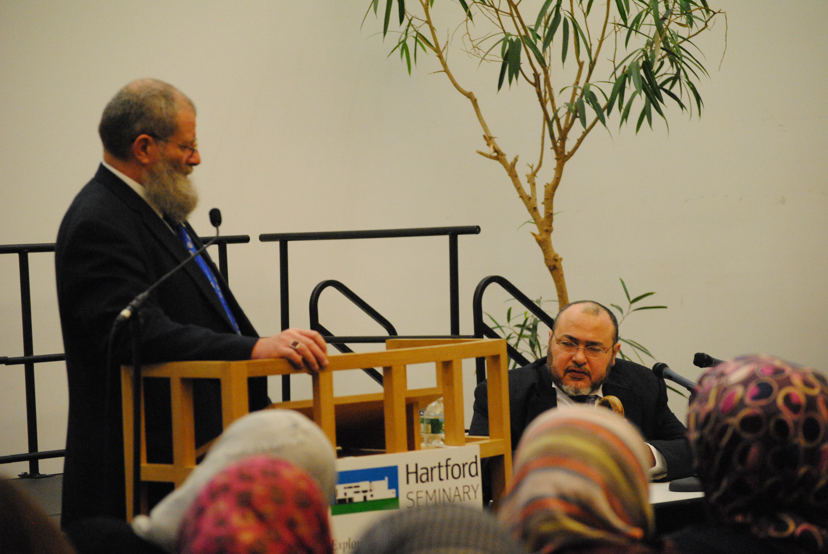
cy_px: 277
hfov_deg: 15.2
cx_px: 414
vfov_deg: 10.2
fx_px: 3109
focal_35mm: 135
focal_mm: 90
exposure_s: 1/50
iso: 1600
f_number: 4.5
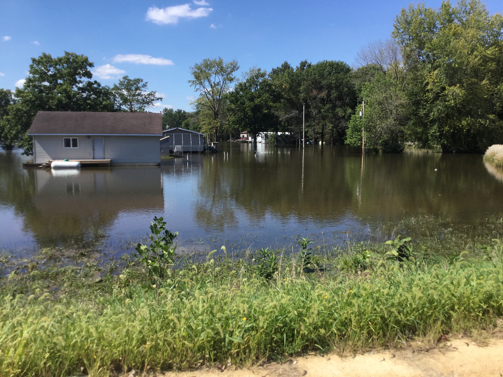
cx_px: 252
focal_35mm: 31
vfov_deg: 45.4
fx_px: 450
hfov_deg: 58.4
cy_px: 188
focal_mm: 3.3
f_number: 2.4
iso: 25
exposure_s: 1/981
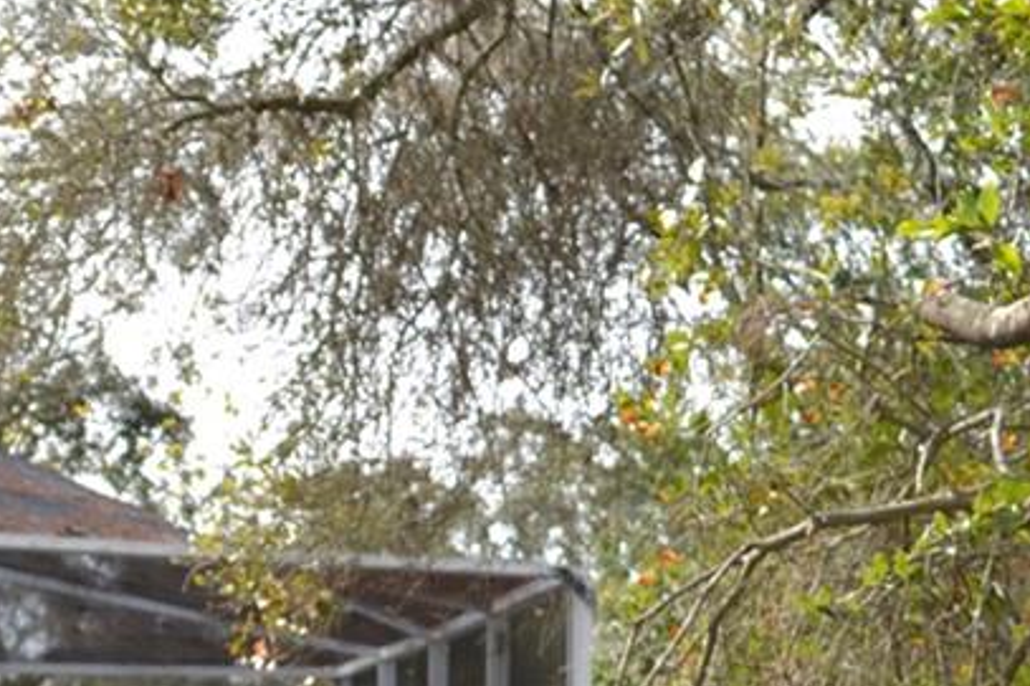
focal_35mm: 118
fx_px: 3375
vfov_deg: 11.5
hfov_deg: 16.7
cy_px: 638
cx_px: -142
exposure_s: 1/160
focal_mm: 20
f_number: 4
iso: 100
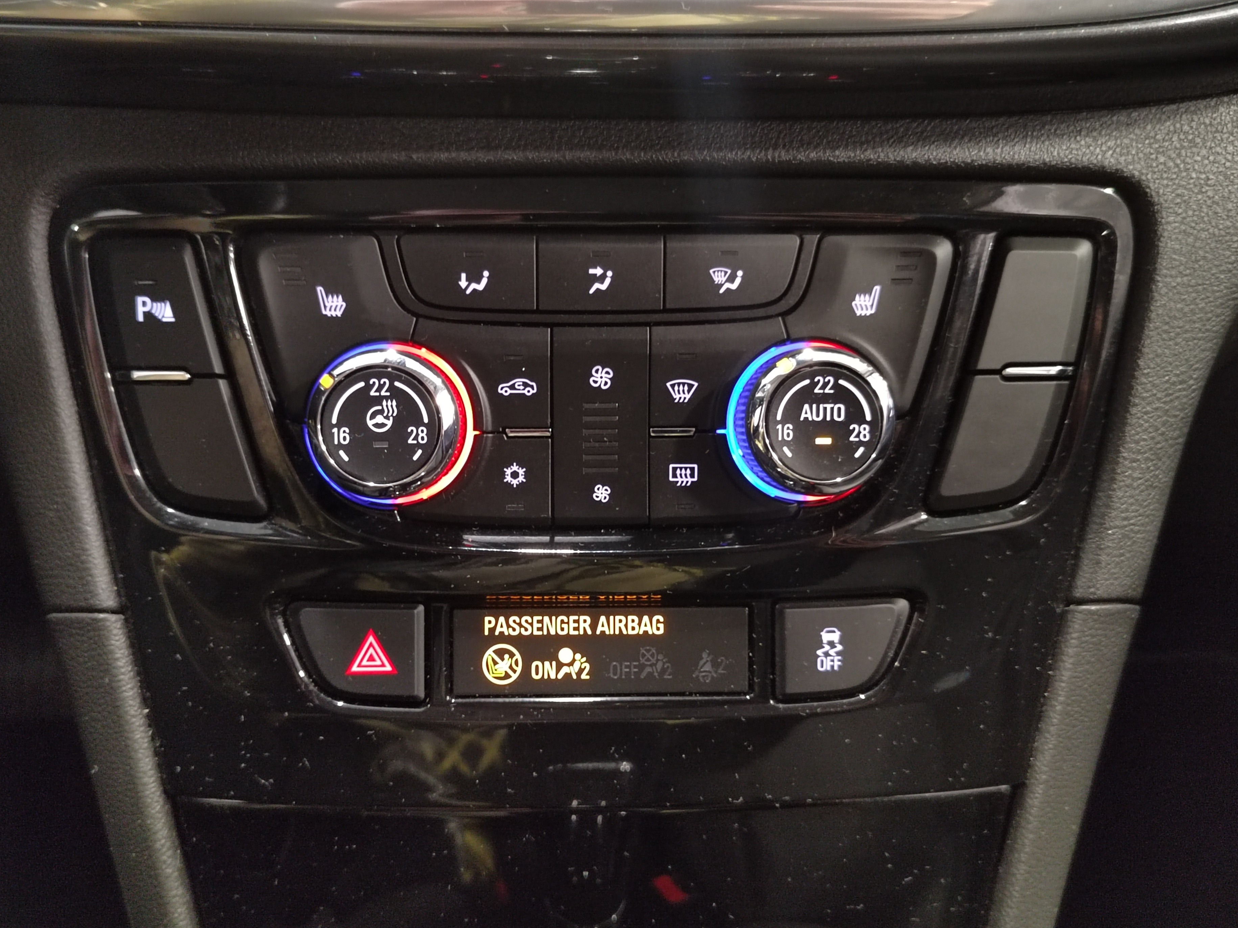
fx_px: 1109
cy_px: 448
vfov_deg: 45.4
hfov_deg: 58.3
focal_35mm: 31
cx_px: 580
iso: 4560
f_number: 1.9
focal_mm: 5.52
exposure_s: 1/24
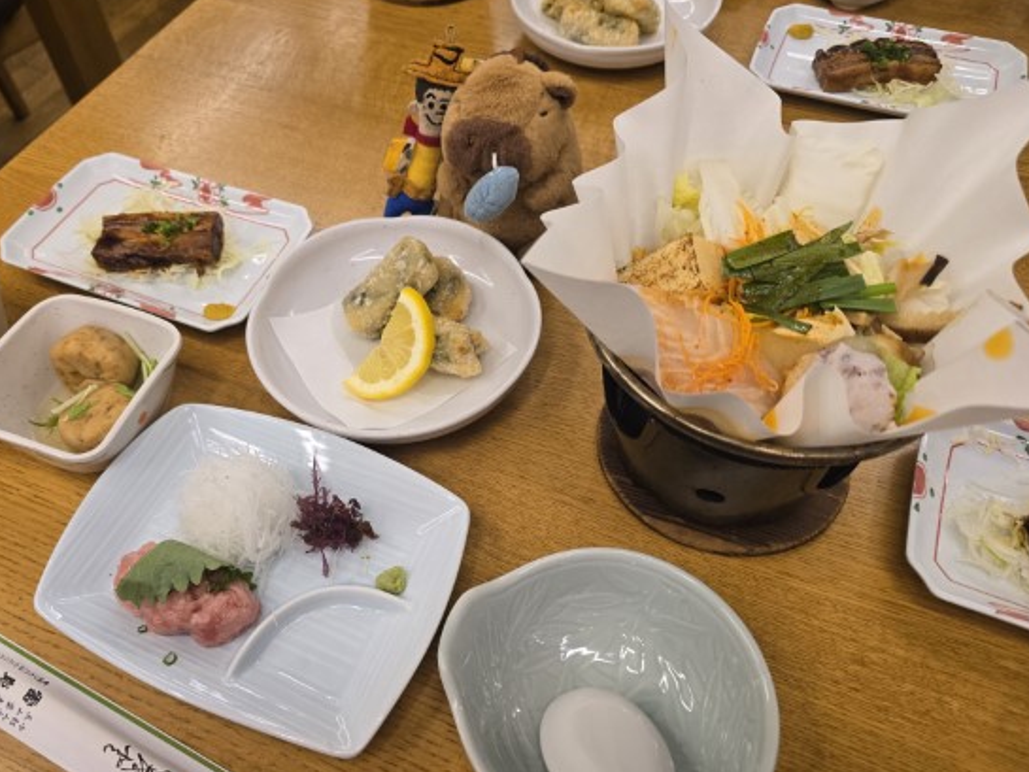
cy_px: 379
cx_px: 442
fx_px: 803
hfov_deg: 65.0
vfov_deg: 51.4
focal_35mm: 27
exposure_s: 1/120
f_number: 1.7
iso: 250
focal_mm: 6.3
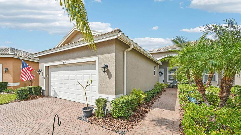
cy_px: 76
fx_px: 96
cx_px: 120
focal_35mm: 15
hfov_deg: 103.0
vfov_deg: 70.2
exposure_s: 1/1250
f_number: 8
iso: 400
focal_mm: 14
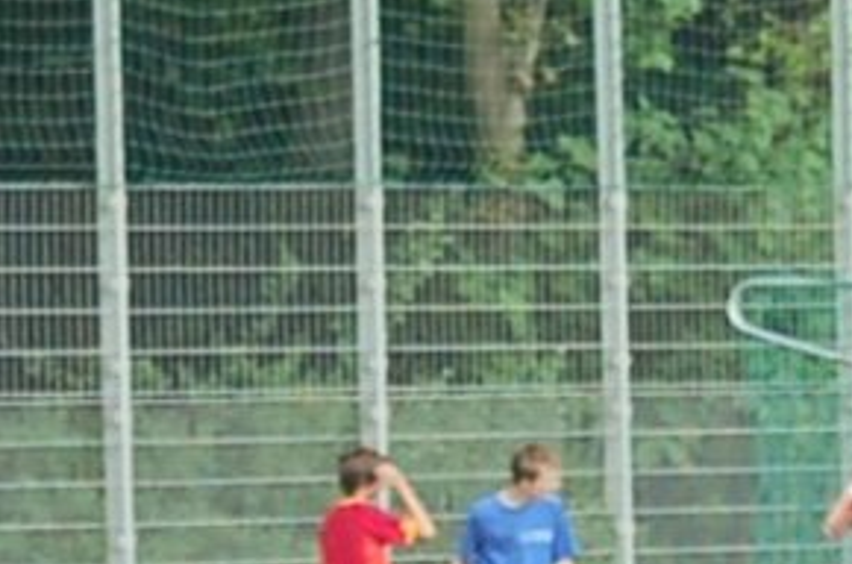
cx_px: 1443
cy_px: 188
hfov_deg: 2.2
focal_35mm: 934
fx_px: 22056
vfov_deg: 1.5
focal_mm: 82
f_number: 4
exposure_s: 1/500
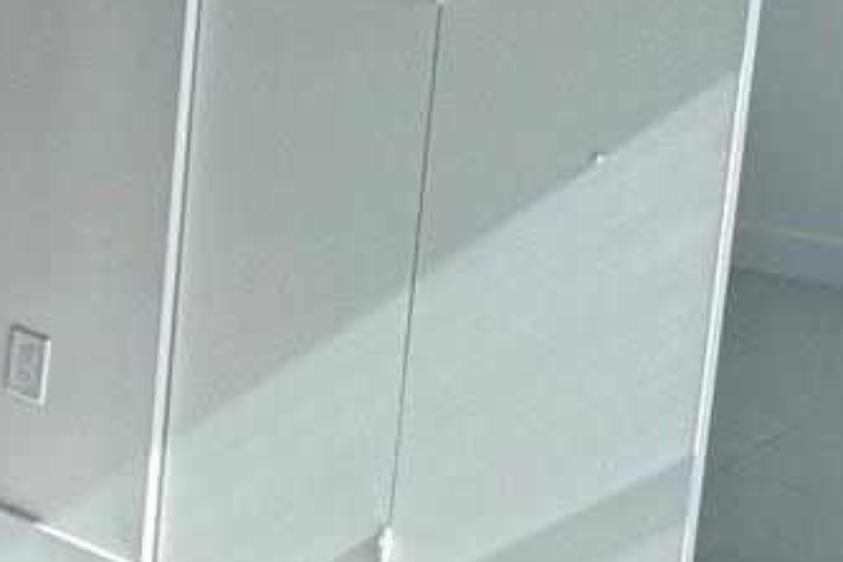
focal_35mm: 70
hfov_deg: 22.2
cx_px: -516
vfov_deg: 19.0
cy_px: 30
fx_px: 1639
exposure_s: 1/1063
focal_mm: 2.22
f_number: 2.2
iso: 50
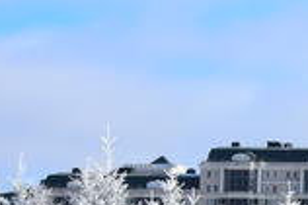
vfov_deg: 6.4
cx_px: 807
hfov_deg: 8.5
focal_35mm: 215
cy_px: 125
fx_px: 1838
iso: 100
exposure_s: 1/160
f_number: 11
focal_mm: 26
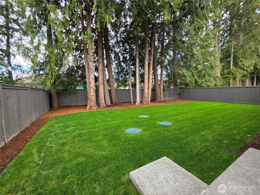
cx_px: 130
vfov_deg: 89.9
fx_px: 98
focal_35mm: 13
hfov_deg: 106.2
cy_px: 98
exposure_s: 1/120
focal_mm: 2.2
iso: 40
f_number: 1.9
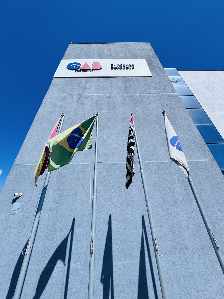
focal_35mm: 14
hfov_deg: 85.7
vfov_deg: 102.1
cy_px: 150
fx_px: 121
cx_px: 112
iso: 50
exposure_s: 1/3546
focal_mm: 2.22
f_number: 2.2
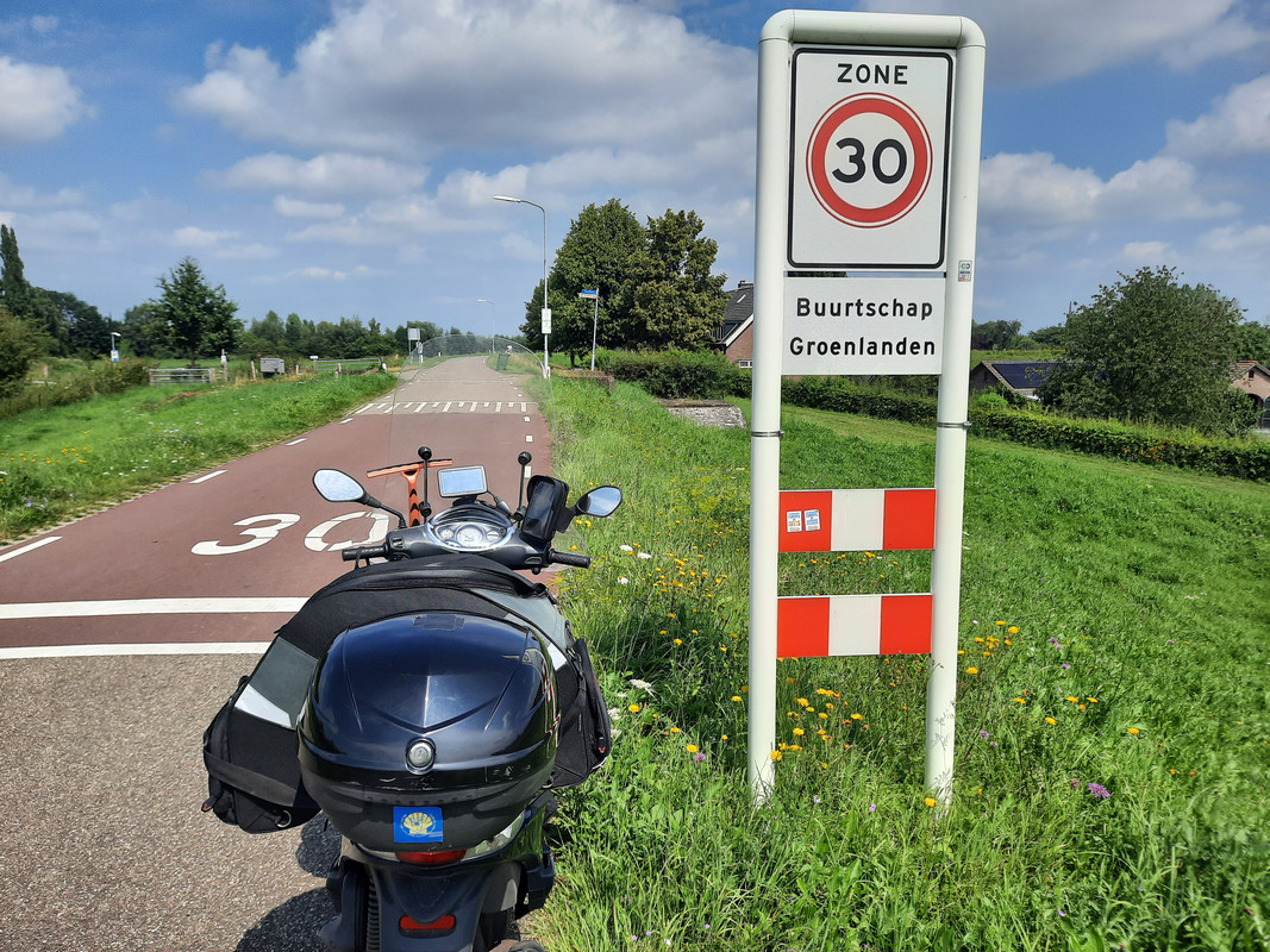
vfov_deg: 54.9
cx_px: 635
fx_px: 917
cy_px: 476
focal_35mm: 25
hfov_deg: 69.4
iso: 32
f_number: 2
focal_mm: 4.6
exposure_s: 1/2075
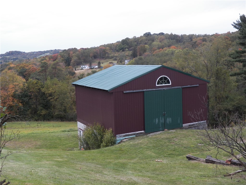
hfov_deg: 42.9
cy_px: 92
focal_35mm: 44
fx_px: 313
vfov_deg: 32.9
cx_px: 123
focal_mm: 7.9
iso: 125
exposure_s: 1/125
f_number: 3.6
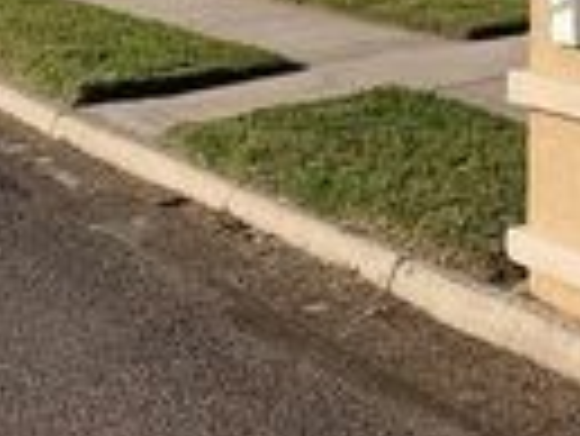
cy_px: -231
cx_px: 751
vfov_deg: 13.7
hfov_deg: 18.1
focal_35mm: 101
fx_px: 1694
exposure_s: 1/2545
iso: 25
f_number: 1.8
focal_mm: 4.25
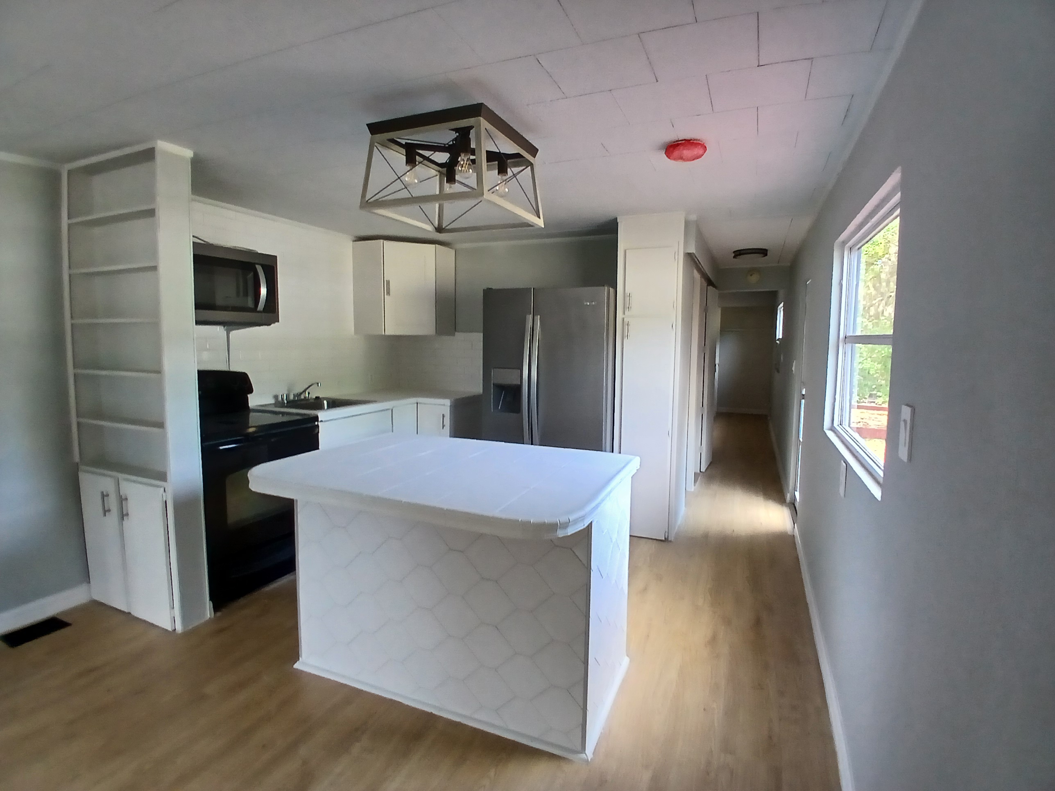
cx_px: 528
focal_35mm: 17
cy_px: 396
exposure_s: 1/40
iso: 100
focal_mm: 1.4
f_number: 2.2
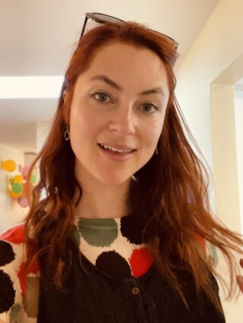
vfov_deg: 60.0
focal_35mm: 30
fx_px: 281
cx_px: 122
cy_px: 162
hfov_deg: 46.8
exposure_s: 1/30
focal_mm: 2.71
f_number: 2.2
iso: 640
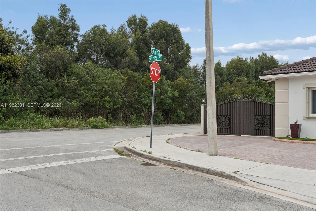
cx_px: 158
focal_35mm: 35
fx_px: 307
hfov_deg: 54.4
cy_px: 106
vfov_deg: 37.8
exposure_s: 1/500
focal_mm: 35
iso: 800
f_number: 9
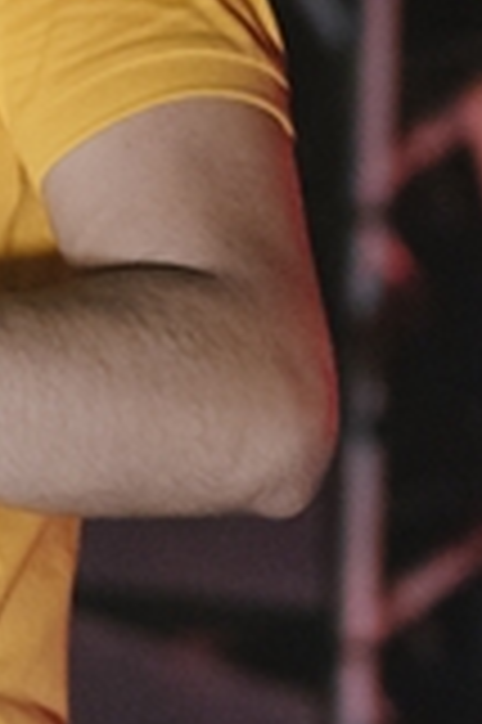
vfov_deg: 3.5
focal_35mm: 593
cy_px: -272
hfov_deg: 2.3
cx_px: -532
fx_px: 11934
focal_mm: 86
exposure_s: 1/500
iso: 2500
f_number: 2.8
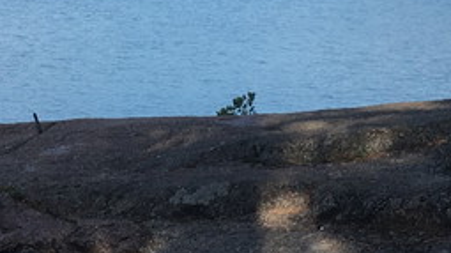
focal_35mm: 119
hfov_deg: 18.0
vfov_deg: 10.1
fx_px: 1422
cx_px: 225
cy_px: 2
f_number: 2.2
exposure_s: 1/712
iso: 25
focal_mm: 4.15
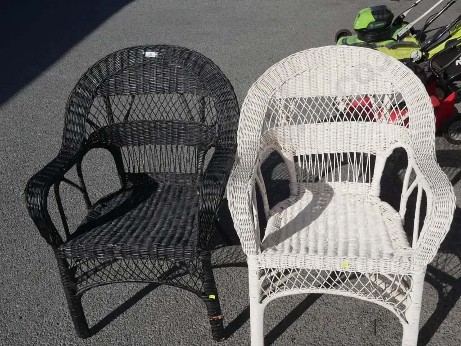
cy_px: 173
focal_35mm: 40
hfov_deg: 46.8
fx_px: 533
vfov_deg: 36.0
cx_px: 230
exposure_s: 1/500
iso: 200
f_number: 11
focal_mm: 20
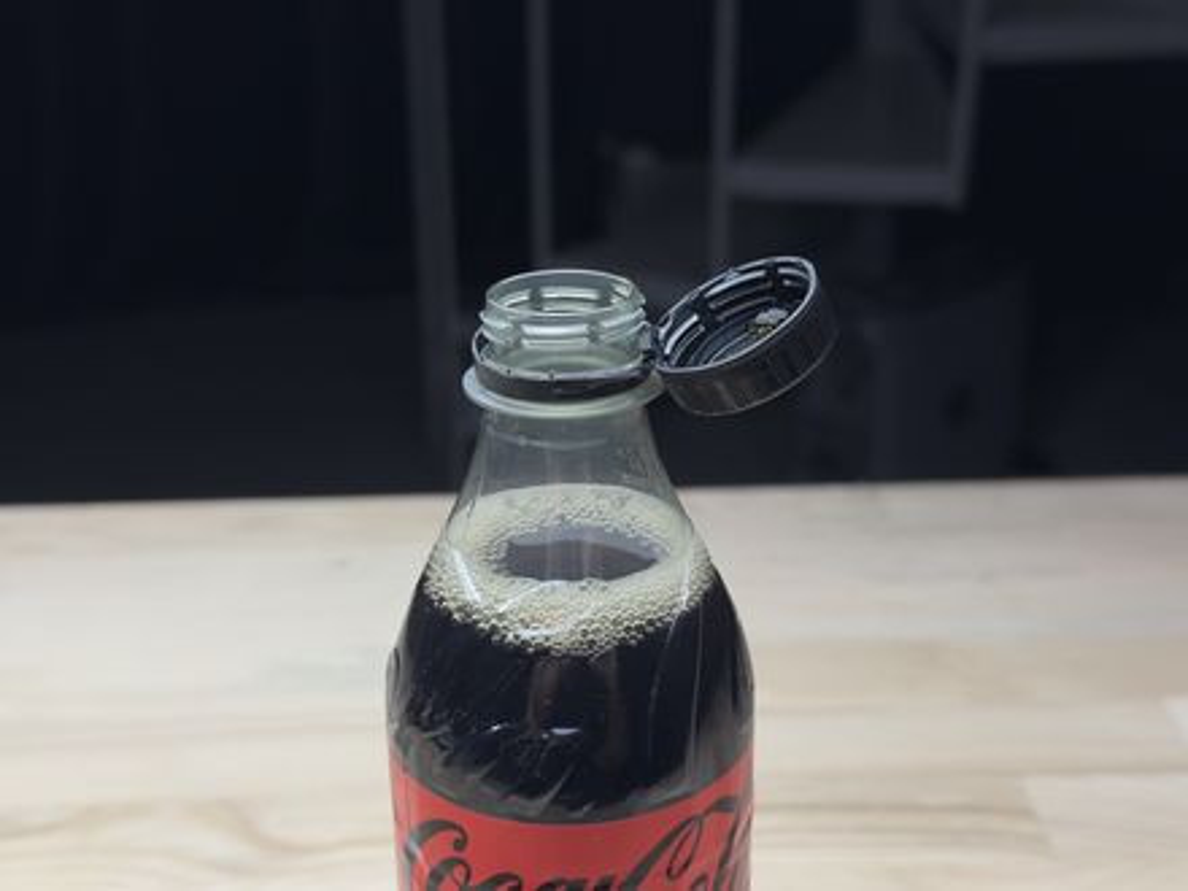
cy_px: 446
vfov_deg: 30.3
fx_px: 1647
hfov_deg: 39.7
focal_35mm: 48
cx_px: 594
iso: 50
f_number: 1.78
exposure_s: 1/156
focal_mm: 6.86
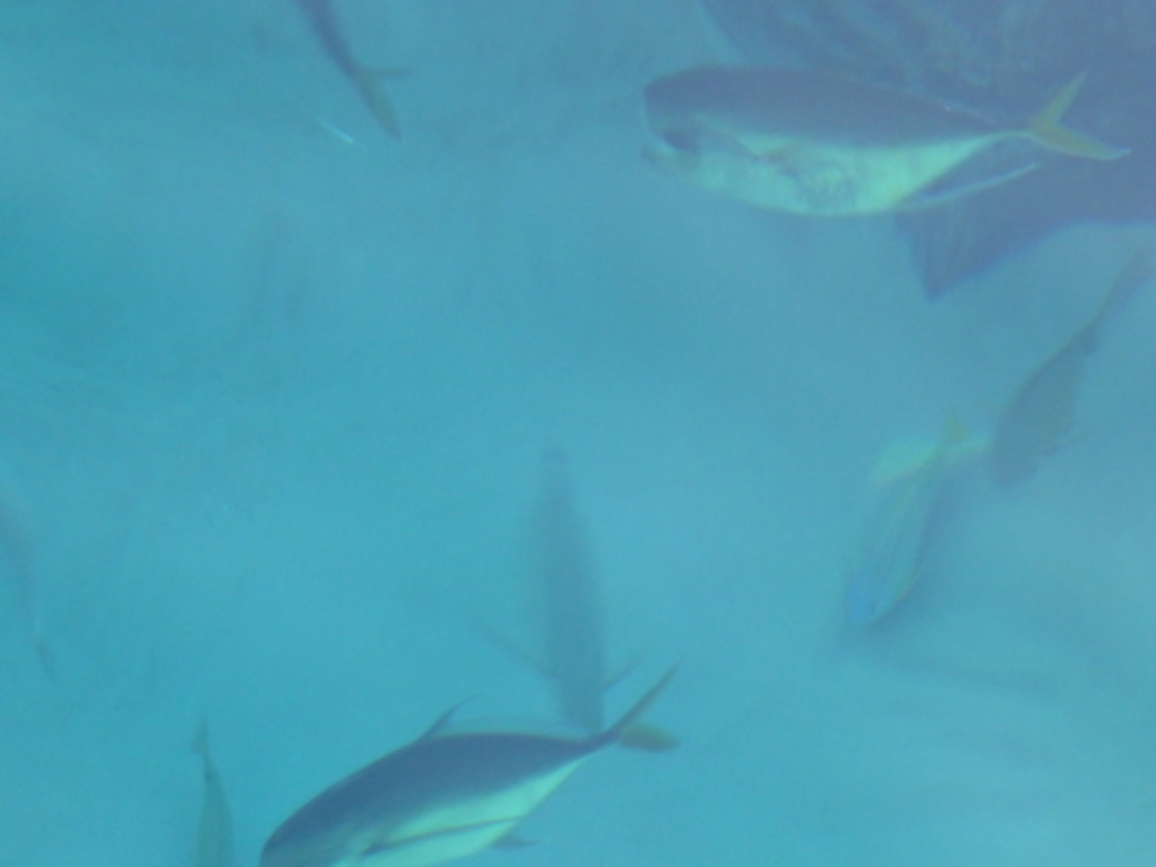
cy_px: 434
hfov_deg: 14.0
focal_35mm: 141
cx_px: 578
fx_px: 4710
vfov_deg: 10.5
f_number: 5.9
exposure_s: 1/50
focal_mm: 22.8
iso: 400
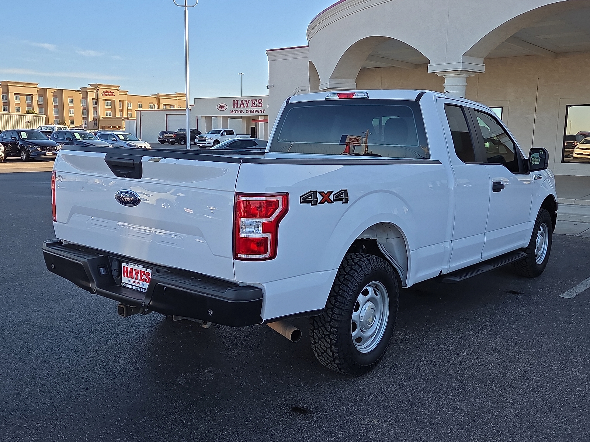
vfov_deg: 41.8
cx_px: 295
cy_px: 221
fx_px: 580
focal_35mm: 34
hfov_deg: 54.0
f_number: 1.8
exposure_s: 1/833
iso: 25
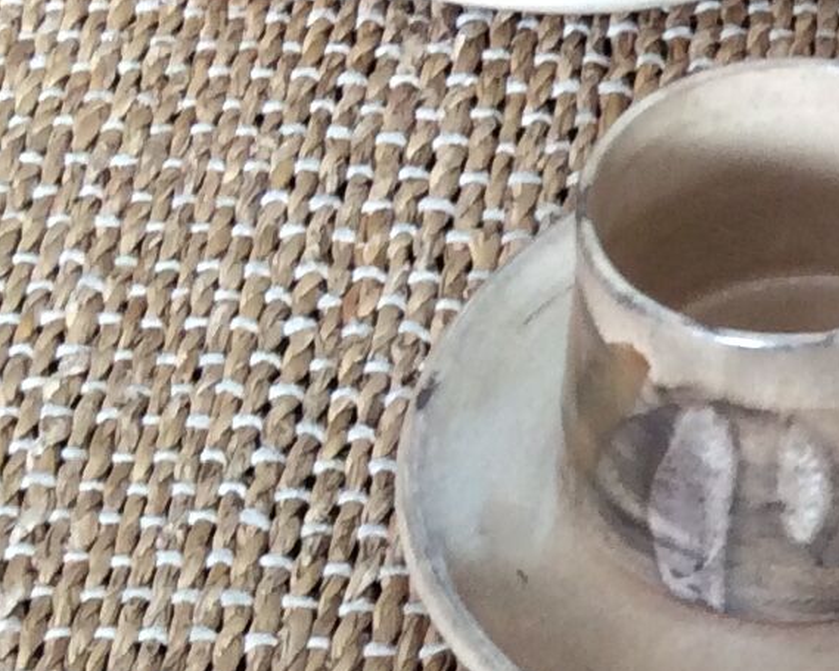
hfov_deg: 12.6
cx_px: 1389
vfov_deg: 10.9
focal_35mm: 142
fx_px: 3525
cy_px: 490
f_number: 2.4
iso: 64
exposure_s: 1/25
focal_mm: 3.3
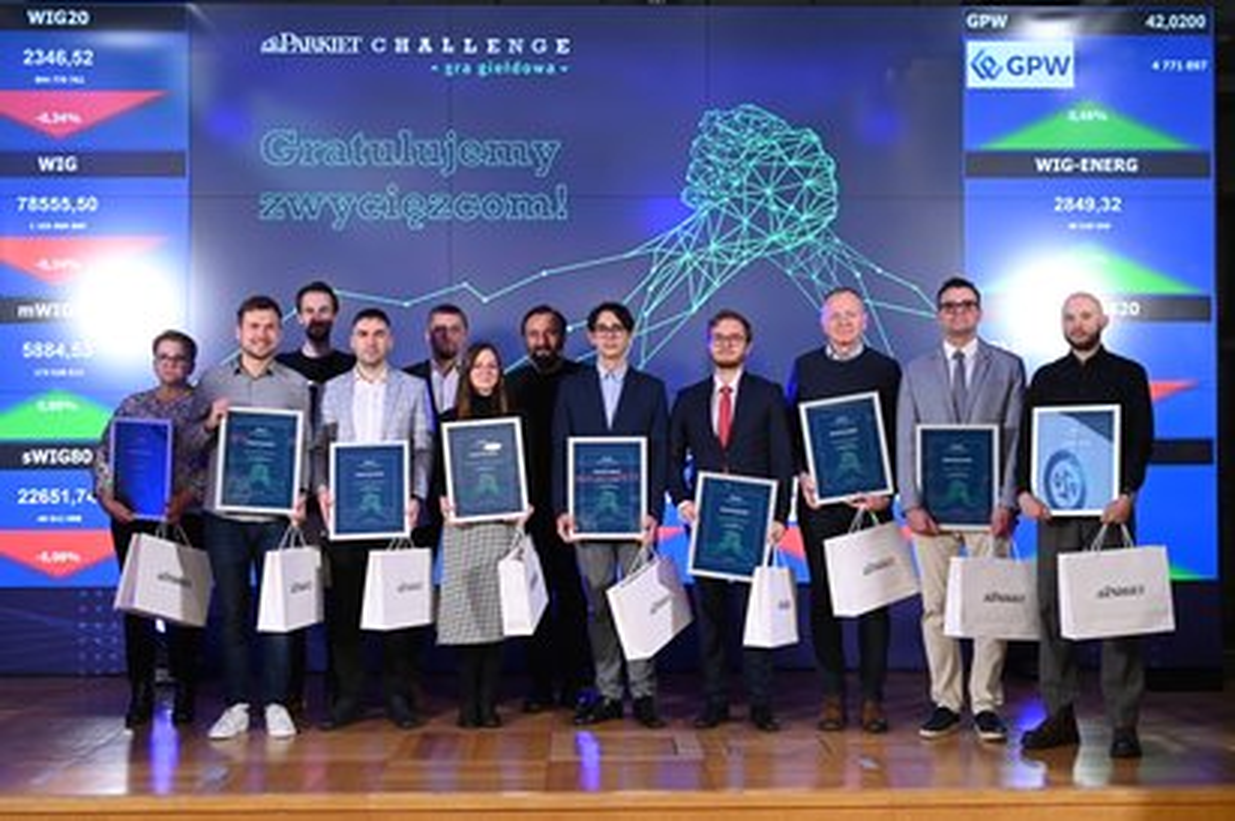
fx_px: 1508
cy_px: 410
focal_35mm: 44
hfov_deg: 44.5
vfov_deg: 30.5
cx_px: 618
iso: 2500
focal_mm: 44
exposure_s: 1/125
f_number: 4
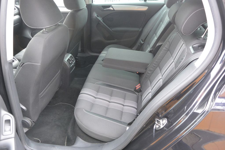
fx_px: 169
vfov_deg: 47.9
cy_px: 75
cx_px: 112
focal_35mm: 27
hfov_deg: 67.4
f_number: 3.5
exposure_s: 1/40
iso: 800
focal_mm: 10
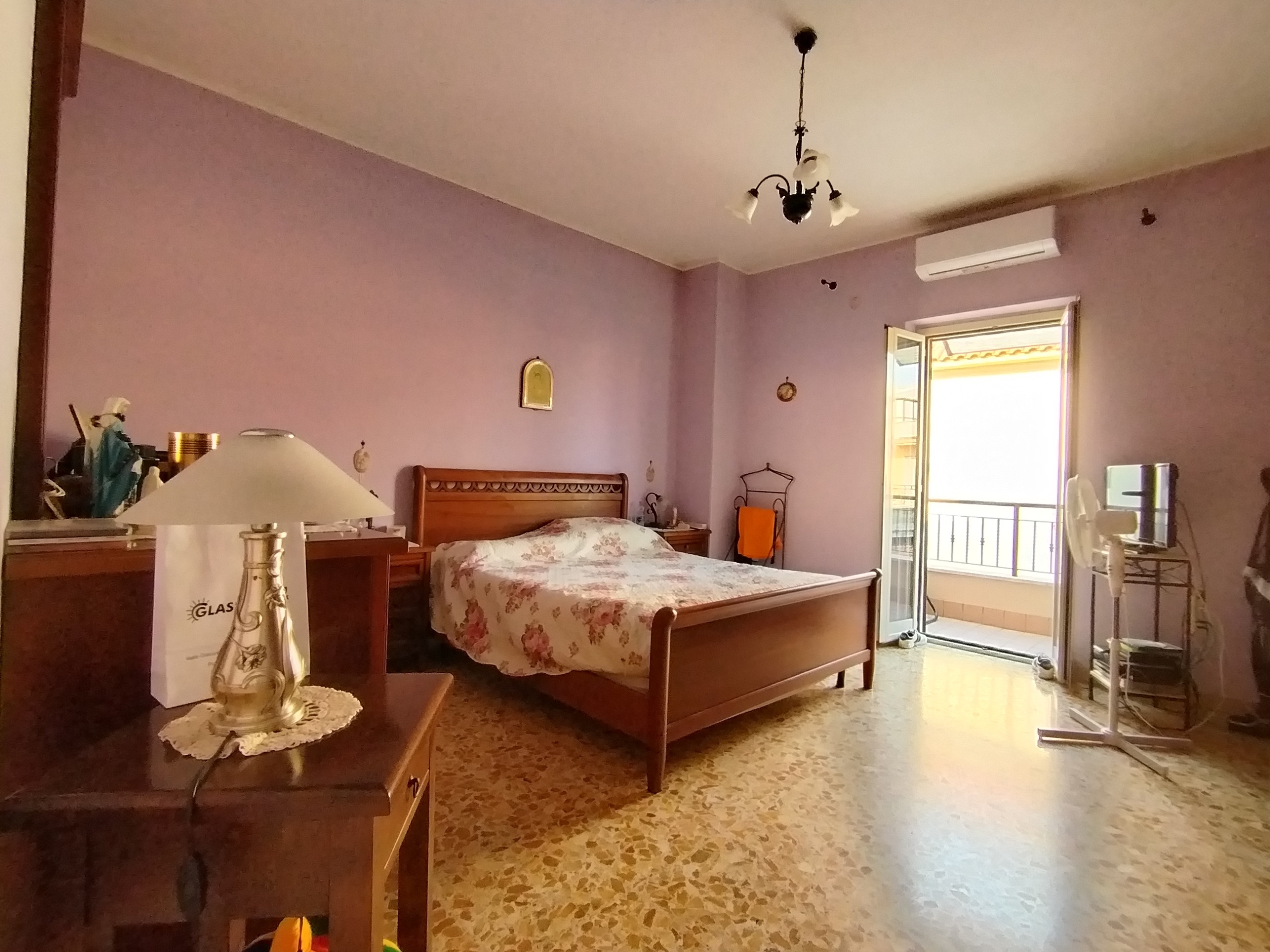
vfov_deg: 74.7
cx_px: 635
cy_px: 476
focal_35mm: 17
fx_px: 624
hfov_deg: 91.0
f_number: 2.2
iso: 195
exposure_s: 1/33.3
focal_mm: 1.42
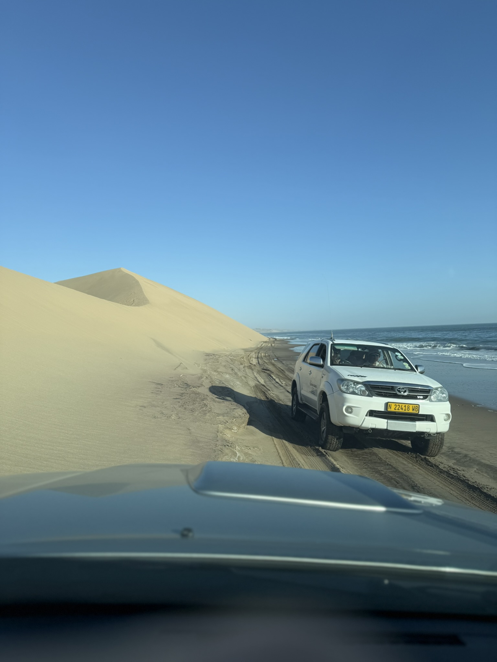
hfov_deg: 56.8
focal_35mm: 24
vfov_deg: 71.6
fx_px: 459
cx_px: 248
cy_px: 331
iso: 80
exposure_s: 1/4167
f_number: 1.78
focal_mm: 6.76
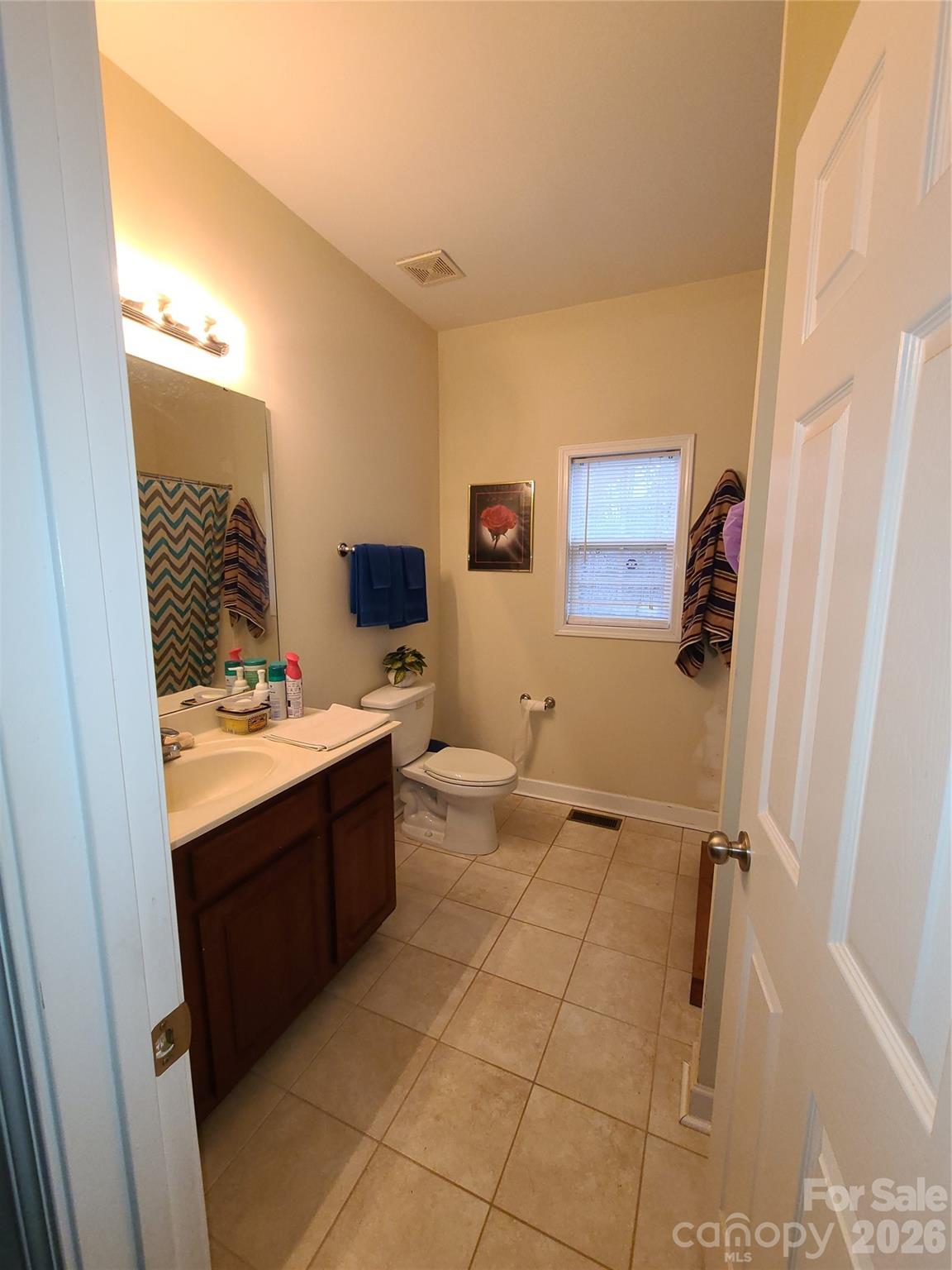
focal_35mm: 13
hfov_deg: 89.9
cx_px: 476
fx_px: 477
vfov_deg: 106.2
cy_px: 635
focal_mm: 2.2
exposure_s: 1/60
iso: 160
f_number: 2.2
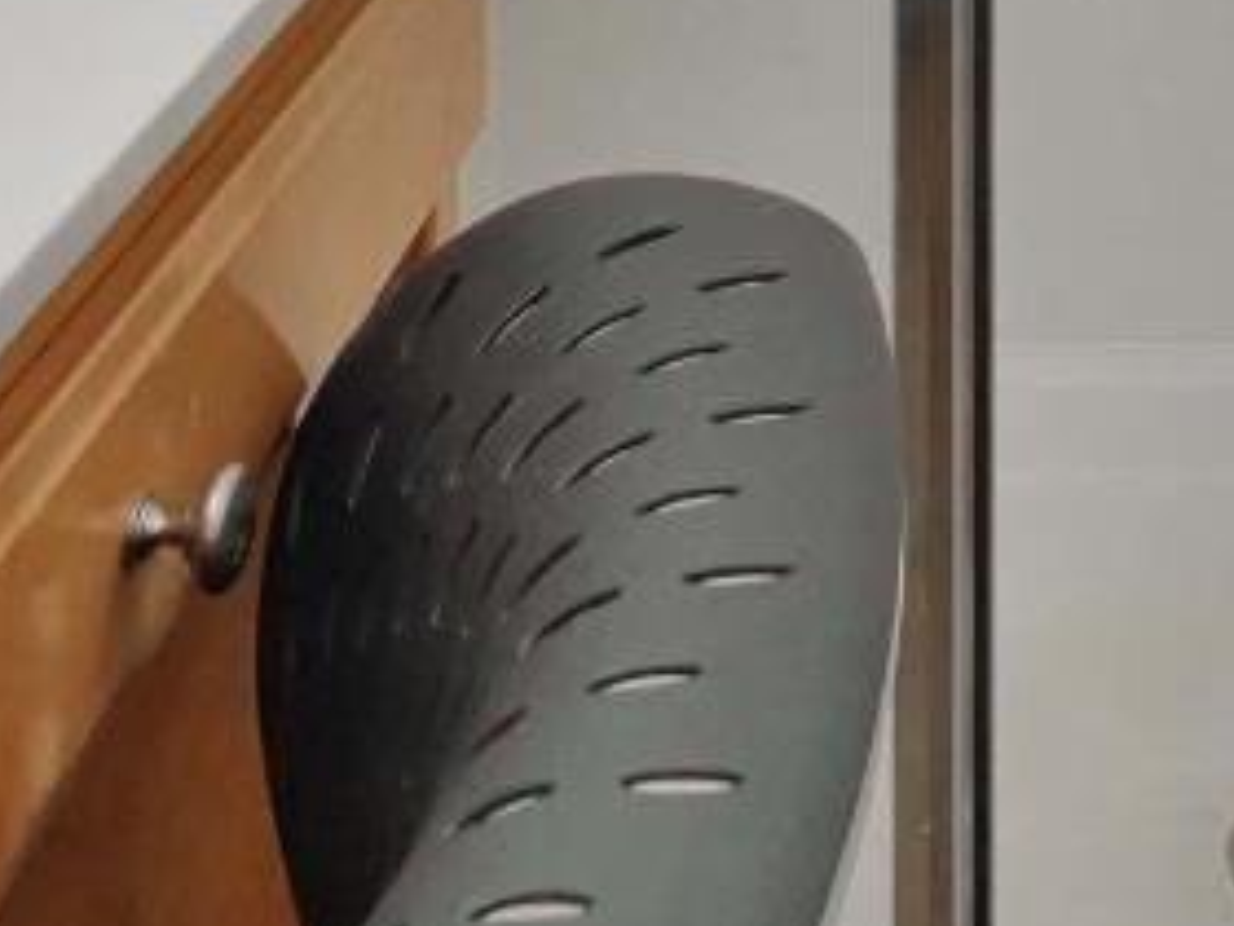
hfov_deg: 24.2
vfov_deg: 15.4
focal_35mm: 75
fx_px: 2674
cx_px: 1379
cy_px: -972
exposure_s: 1/160
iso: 800
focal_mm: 7
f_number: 4.5
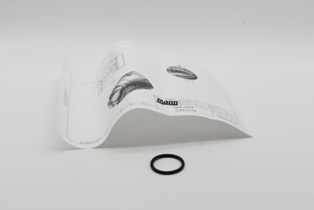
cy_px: 105
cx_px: 157
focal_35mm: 57
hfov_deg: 35.1
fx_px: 497
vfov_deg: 23.8
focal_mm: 38
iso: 1600
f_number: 8
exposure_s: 1/2000
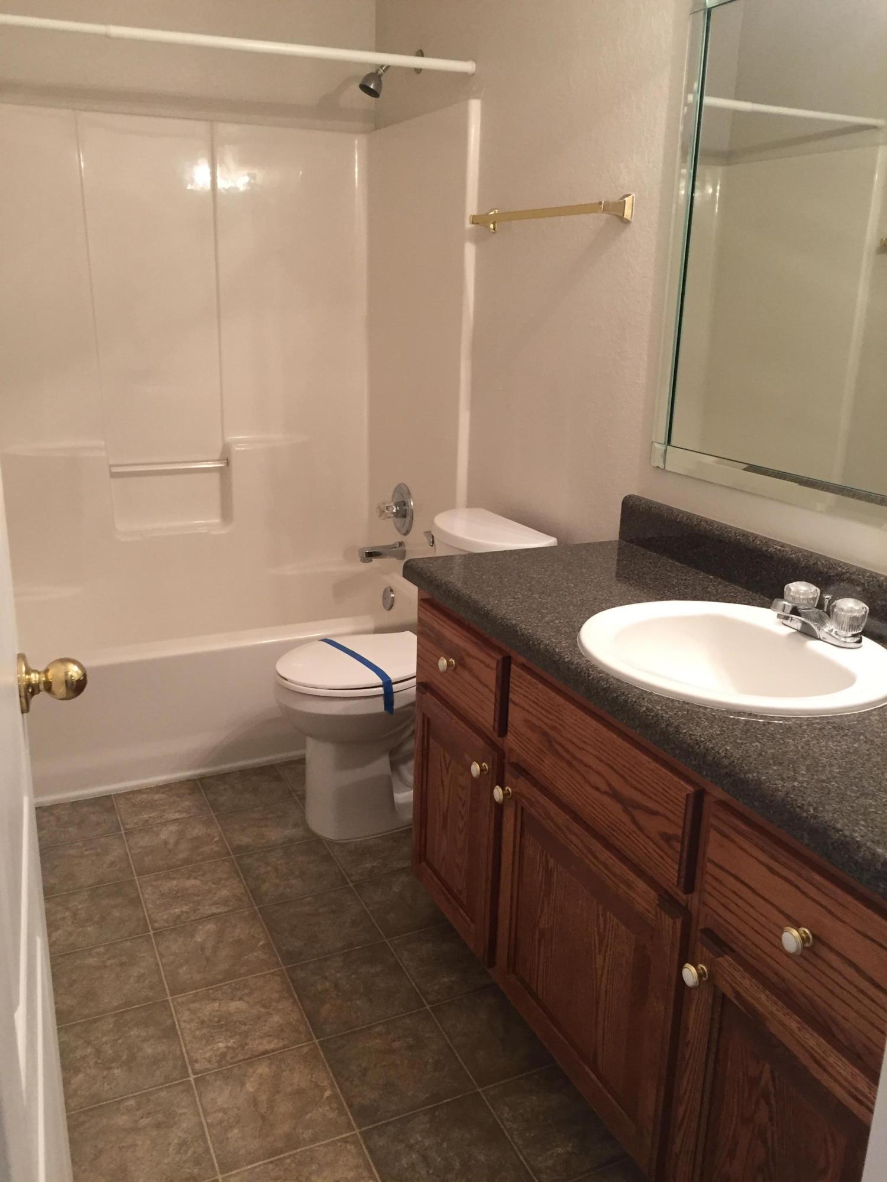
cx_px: 444
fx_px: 991
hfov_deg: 48.2
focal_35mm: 29
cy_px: 591
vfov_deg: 61.7
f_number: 2.2
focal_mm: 4.15
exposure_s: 1/30
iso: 125
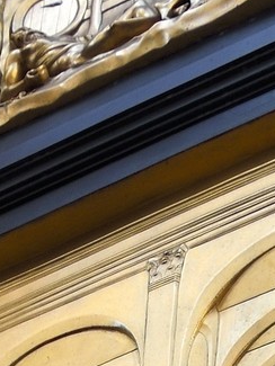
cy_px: 1125
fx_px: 2255
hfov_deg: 6.8
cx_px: 487
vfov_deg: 7.9
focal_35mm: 213
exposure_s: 1/125
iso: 200
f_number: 10
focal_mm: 30
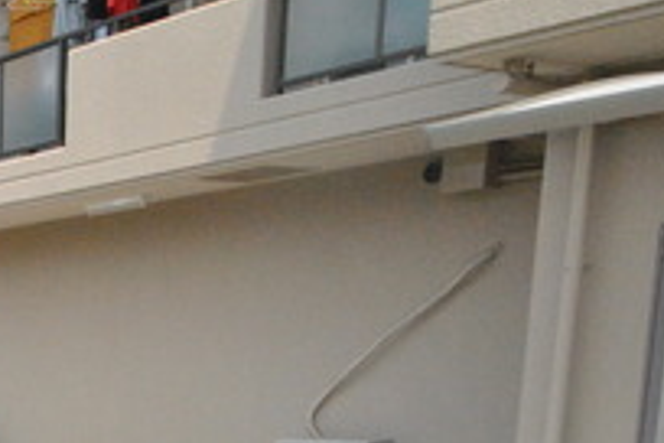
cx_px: -355
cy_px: 625
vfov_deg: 18.7
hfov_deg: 23.7
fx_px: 1217
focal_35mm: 66
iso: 1600
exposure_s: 1/640
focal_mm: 14
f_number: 16
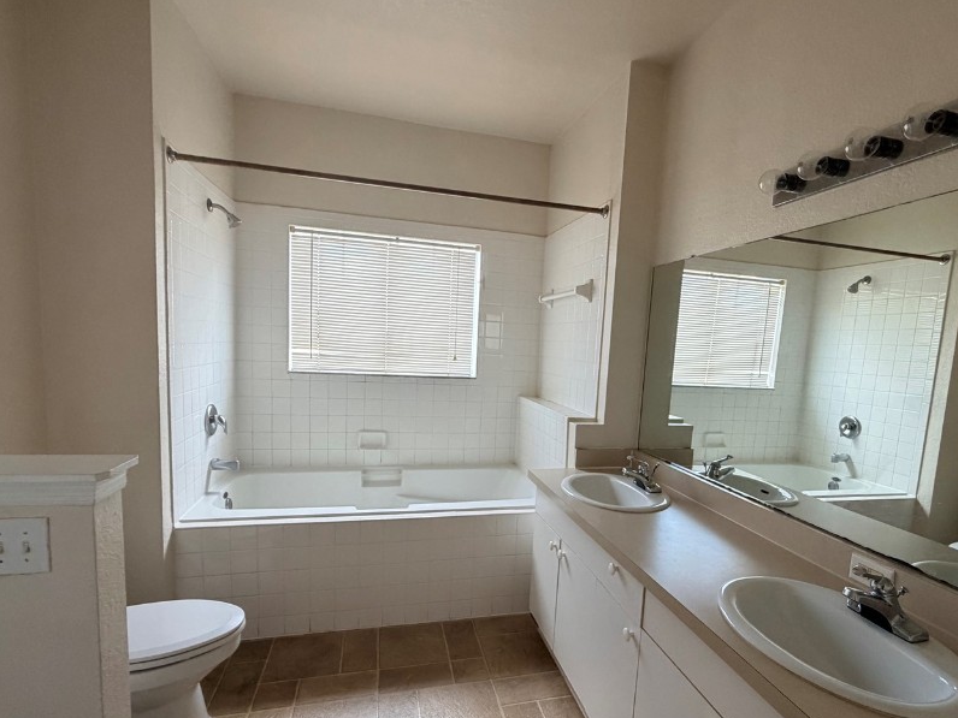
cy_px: 397
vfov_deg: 71.4
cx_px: 515
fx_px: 498
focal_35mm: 18
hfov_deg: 87.6
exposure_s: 1/121
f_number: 2.2
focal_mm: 2.22
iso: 320
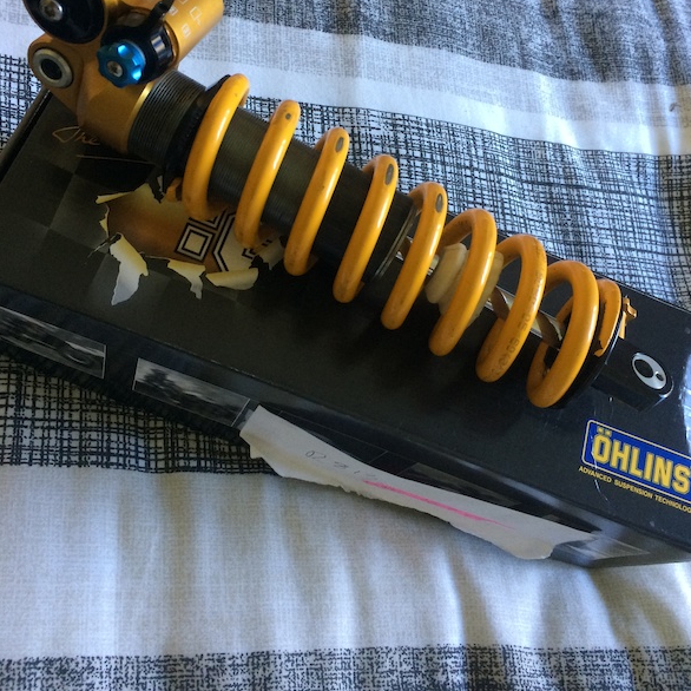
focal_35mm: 35
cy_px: 235
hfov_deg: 47.2
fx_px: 790
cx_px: 349
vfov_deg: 46.5
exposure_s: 1/33
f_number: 2.2
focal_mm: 4.15
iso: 200
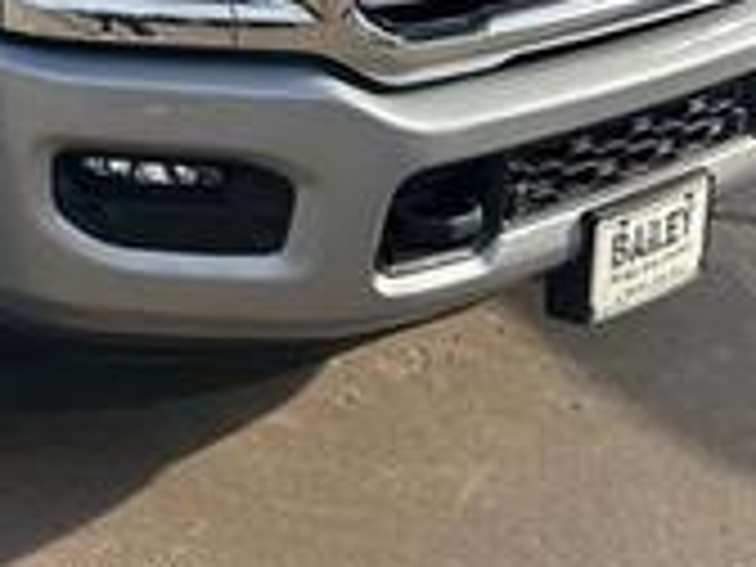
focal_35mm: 78
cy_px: -216
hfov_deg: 24.0
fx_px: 1703
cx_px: 18
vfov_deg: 17.5
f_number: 1.5
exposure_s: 1/3460
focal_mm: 5.7
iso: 50
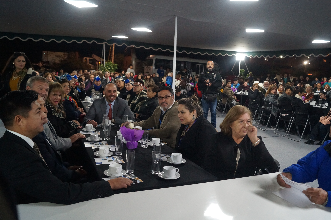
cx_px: 184
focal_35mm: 30
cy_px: 108
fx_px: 276
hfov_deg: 61.8
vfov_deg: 43.5
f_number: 4
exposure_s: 1/60
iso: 1600
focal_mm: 18
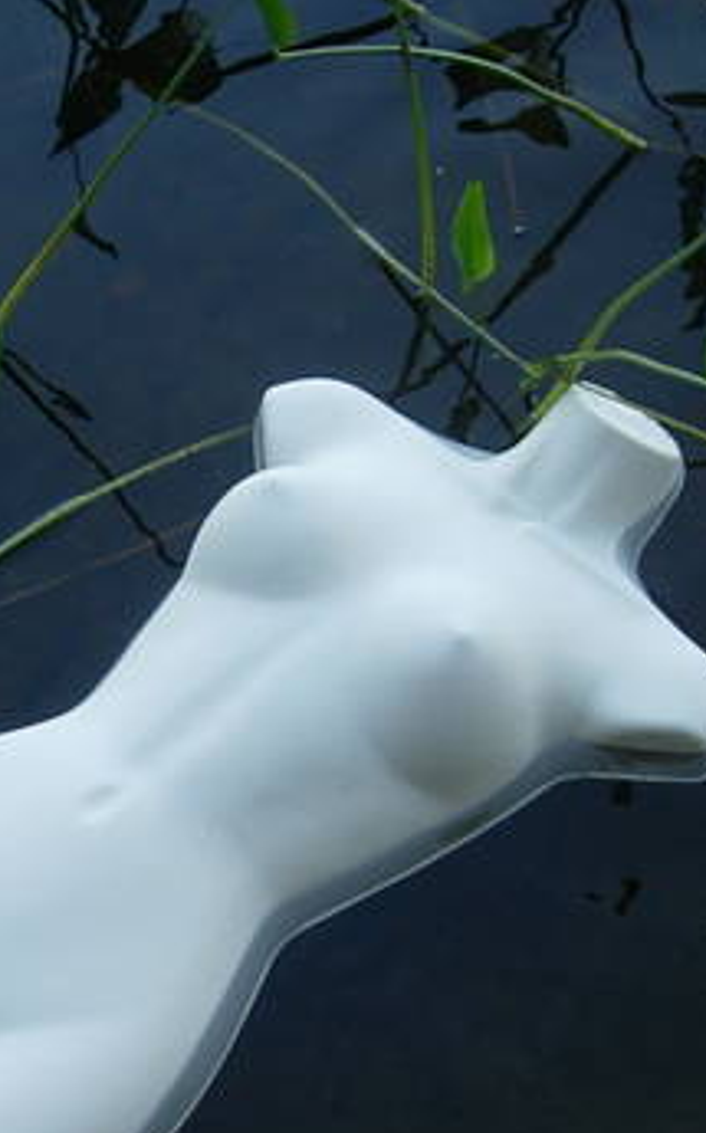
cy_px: 798
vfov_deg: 26.9
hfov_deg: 17.0
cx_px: 164
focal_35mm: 76
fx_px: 2345
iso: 64
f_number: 2.8
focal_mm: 7.8
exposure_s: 1/121
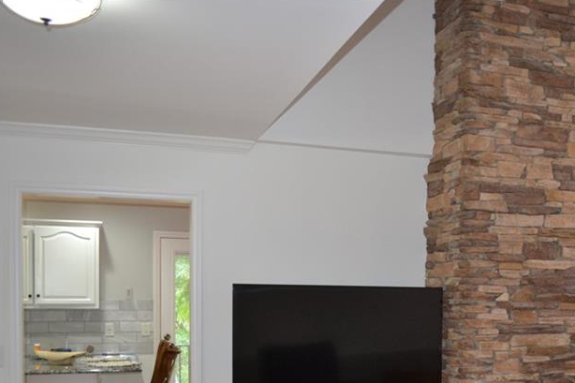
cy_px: 314
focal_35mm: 45
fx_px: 719
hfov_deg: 41.6
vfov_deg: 29.1
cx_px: 467
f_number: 3.5
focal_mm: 18
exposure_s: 1/60
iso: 720
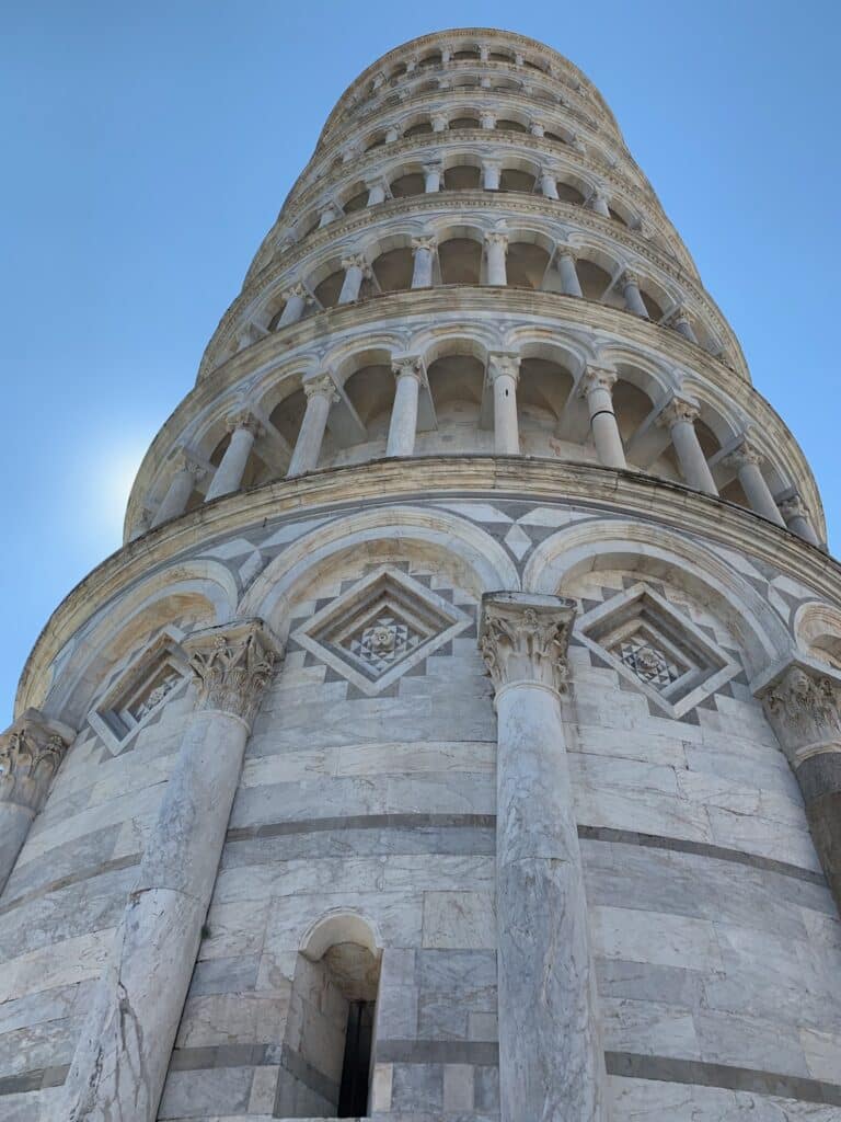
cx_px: 420
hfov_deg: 53.1
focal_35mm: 26
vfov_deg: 67.3
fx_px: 842
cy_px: 561
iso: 25
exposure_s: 1/1689
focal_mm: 4.25
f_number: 1.8
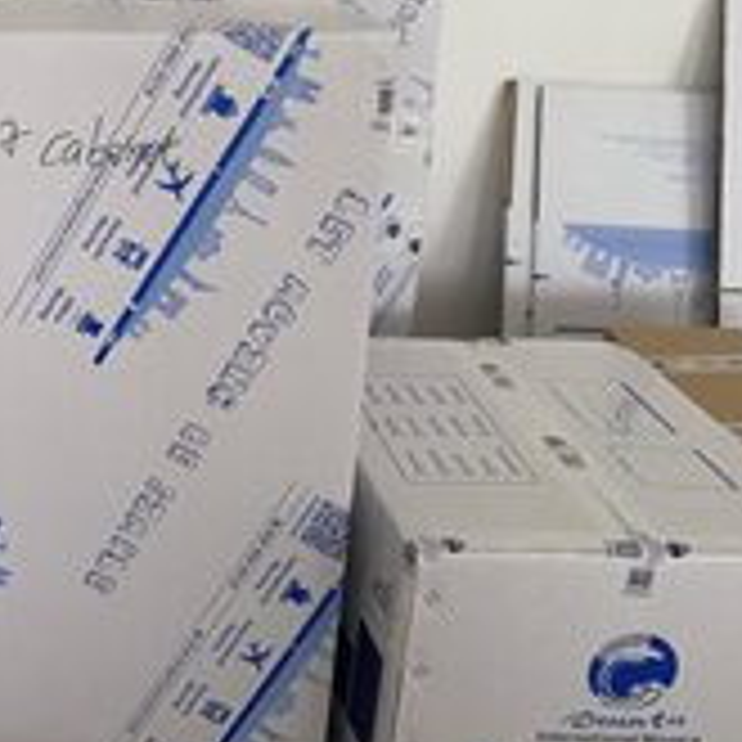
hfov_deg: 27.4
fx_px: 1407
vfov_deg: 29.5
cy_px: 292
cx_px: -45
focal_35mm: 58
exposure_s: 1/30
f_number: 2.2
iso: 320
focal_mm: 3.84
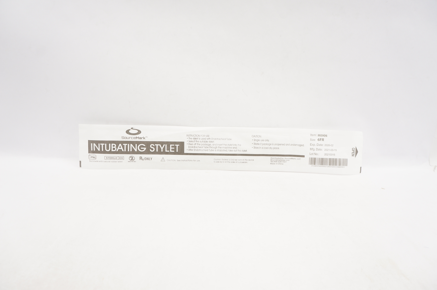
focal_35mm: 27
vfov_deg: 47.8
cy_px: 145
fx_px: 327
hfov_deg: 67.4
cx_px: 218
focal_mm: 18
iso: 400
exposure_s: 1/50
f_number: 6.3
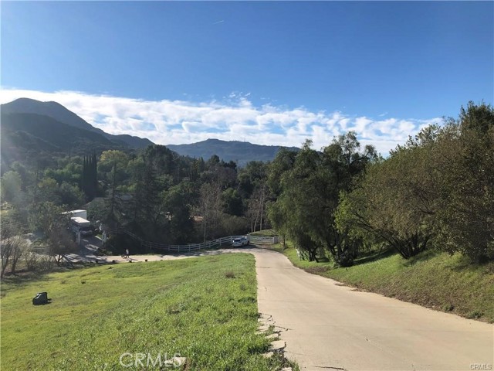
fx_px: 400
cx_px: 247
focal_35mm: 28
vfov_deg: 49.7
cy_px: 186
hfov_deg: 63.4
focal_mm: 3.99
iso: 20
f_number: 1.8
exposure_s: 1/2825
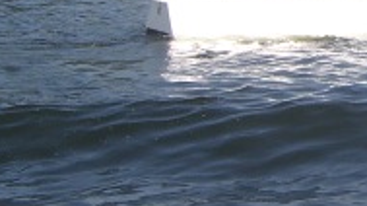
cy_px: -29
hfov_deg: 14.8
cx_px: 449
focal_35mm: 140
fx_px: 1361
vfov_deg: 8.6
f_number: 4.3
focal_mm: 6.2
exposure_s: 1/640
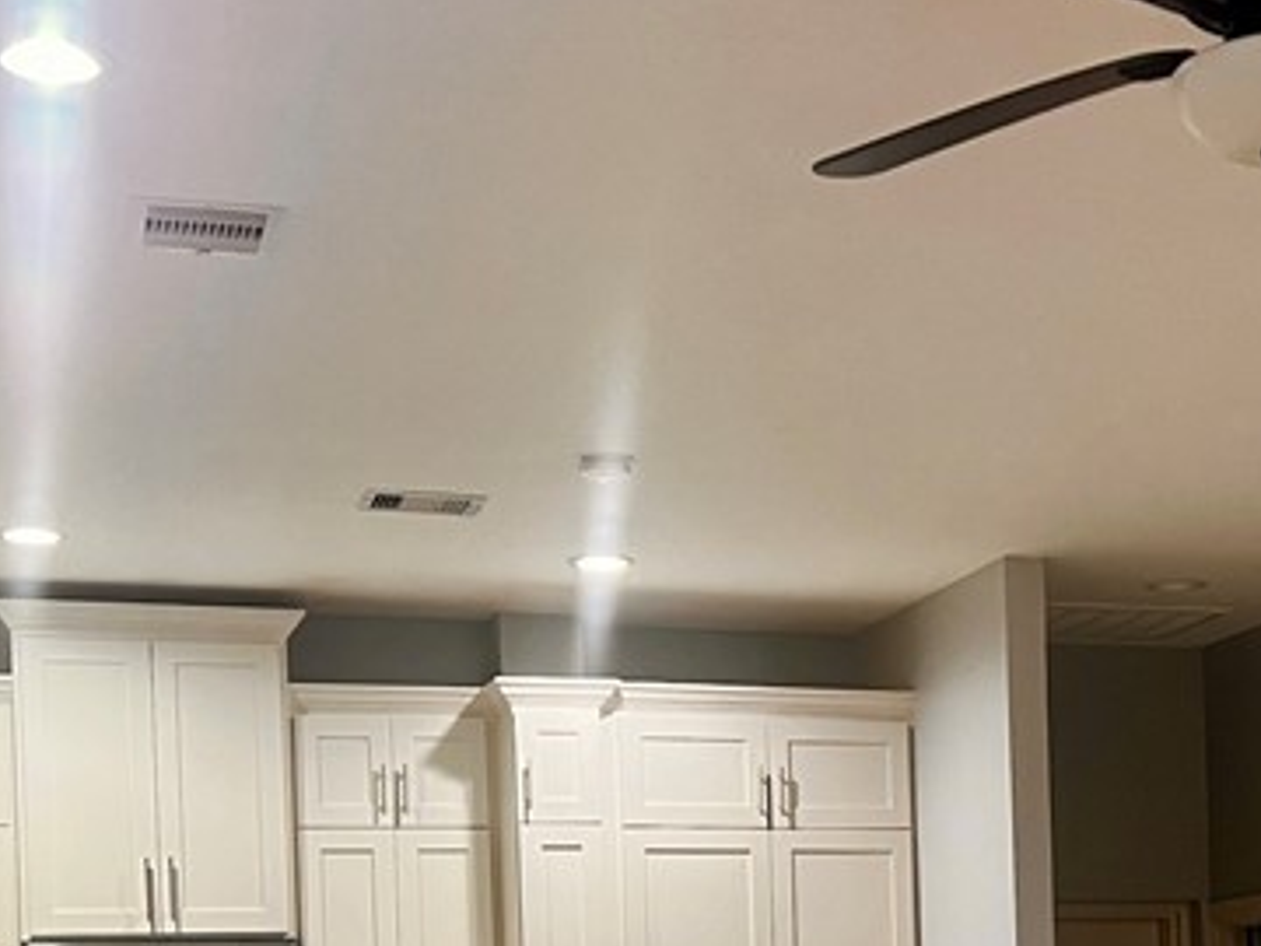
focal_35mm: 74
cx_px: 1037
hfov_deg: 25.8
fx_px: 2696
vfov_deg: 19.1
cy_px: 1044
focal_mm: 5.7
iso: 160
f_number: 1.5
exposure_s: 1/60
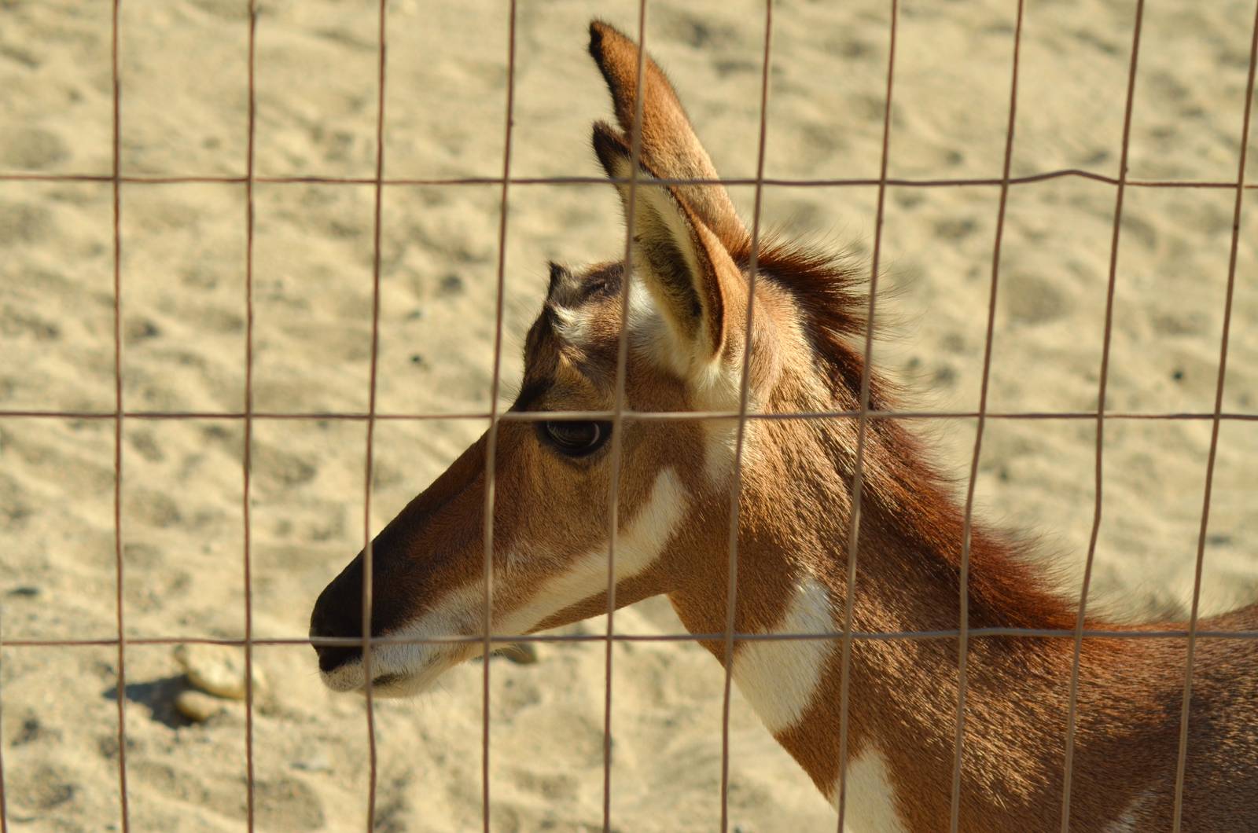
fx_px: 3662
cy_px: 416
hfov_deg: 19.5
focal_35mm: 105
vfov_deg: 13.0
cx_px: 629
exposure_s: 1/800
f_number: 7.1
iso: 200
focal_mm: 70
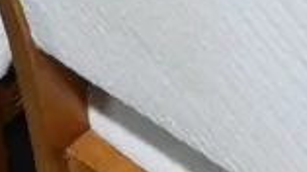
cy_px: -527
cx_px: 282
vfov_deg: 5.3
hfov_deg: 10.8
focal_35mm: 199
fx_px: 1619
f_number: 3.5
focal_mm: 14
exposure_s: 1/60
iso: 400
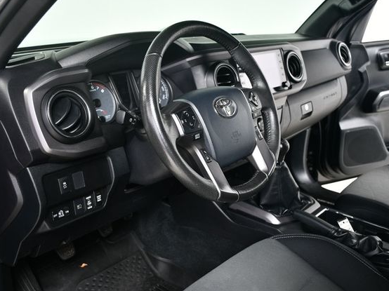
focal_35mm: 40
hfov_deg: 46.8
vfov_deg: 35.9
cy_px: 142
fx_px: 449
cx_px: 209
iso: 100
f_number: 4.5
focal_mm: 24
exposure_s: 1/160
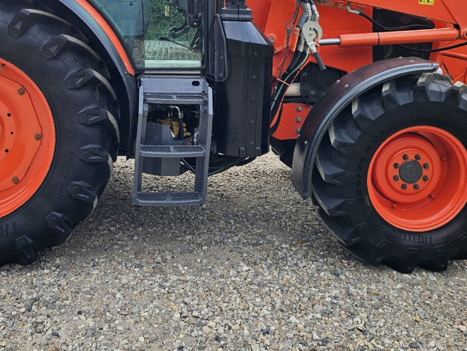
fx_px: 580
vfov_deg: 32.3
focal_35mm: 43
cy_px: 47
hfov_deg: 43.8
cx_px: 210
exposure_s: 1/407
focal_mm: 5.4
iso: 25
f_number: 1.8
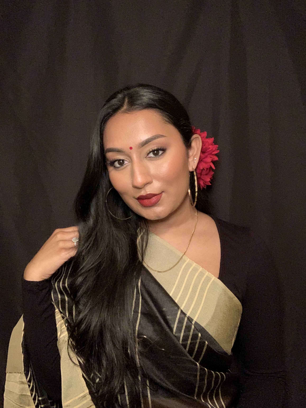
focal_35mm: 32
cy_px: 204
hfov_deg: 44.2
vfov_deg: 56.8
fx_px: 377
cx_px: 153
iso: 400
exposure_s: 1/30
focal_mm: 2.87
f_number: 2.2
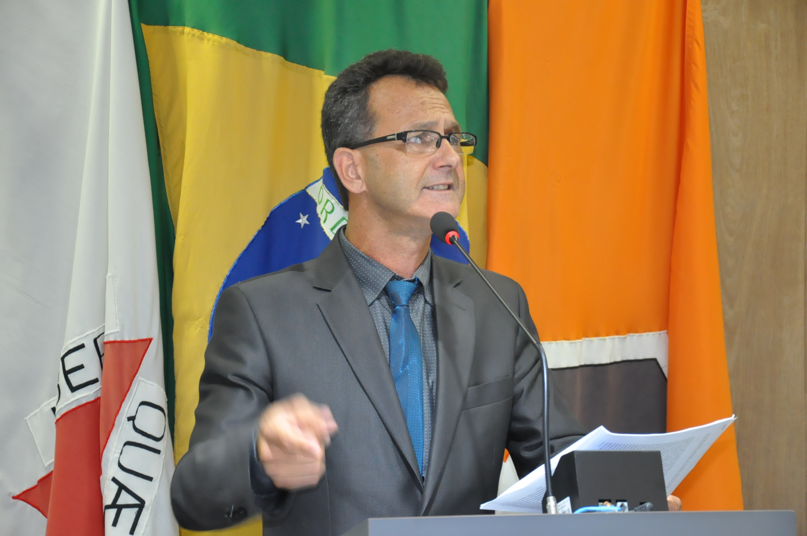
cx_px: 404
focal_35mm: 99
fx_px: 2217
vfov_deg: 13.8
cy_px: 268
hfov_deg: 20.6
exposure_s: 1/60
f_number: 5.3
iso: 2000
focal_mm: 66
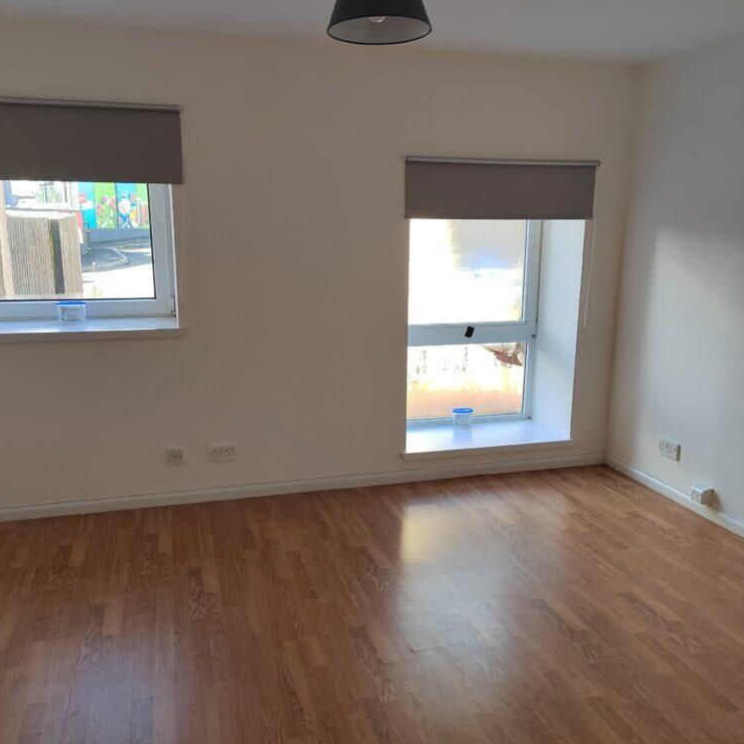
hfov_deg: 57.3
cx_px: 356
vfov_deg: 57.3
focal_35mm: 28
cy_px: 383
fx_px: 681
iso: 258
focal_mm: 5.52
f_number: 1.9
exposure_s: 1/100
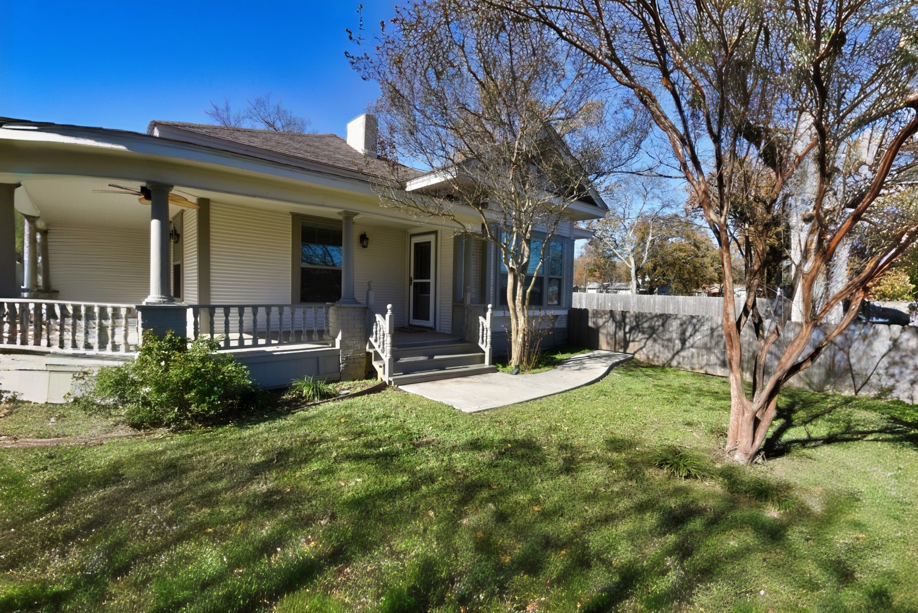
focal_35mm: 15
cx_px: 459
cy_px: 306
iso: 125
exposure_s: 1/250
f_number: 8
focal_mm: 10
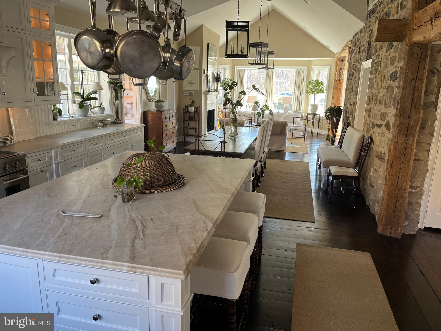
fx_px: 331
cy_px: 166
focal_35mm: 26
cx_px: 220
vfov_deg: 53.1
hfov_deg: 67.3
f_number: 1.6
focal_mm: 5.1
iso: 80
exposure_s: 1/60
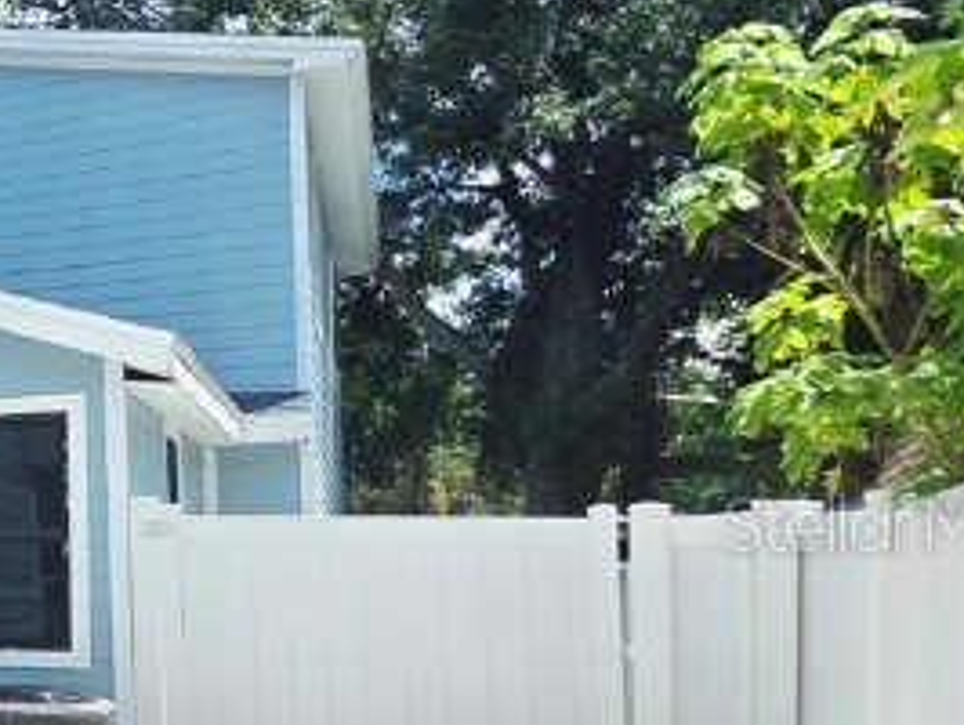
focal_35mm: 50
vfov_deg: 28.8
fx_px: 1394
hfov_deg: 22.0
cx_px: -790
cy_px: 522
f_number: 1.9
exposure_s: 1/1667
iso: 40
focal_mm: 2.2
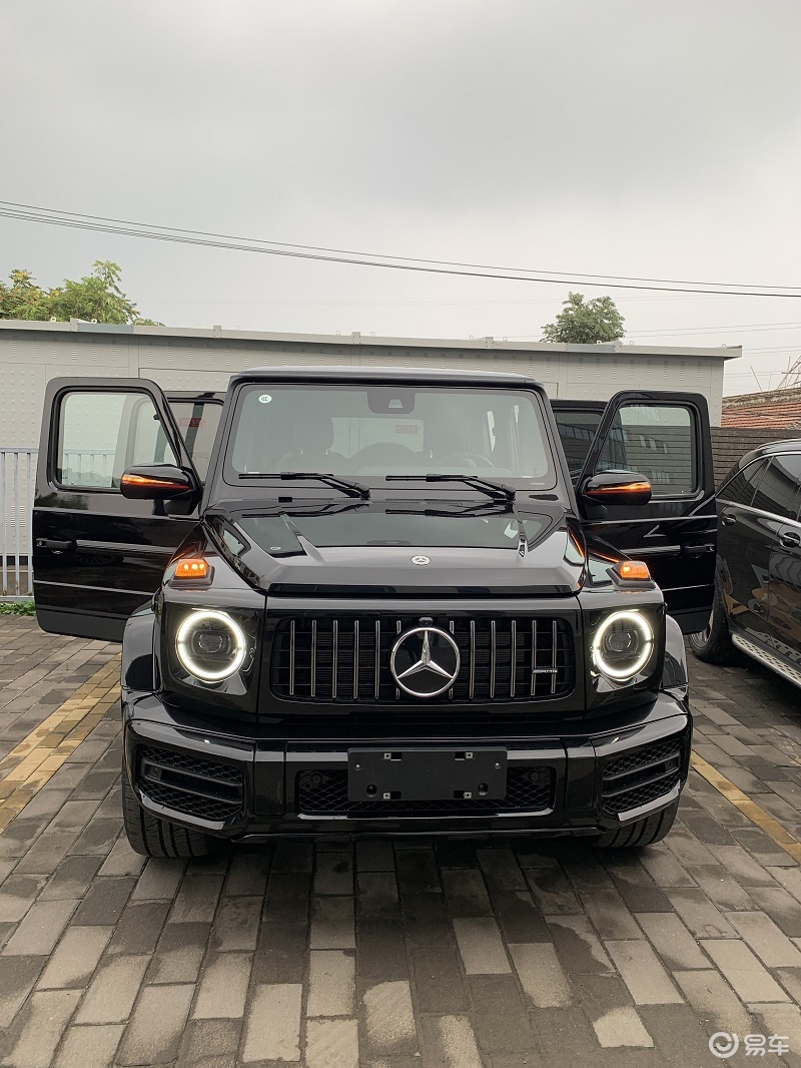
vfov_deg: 67.3
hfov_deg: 53.1
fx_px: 802
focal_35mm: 26
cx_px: 400
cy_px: 534
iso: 25
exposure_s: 1/321
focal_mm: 4.25
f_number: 1.8
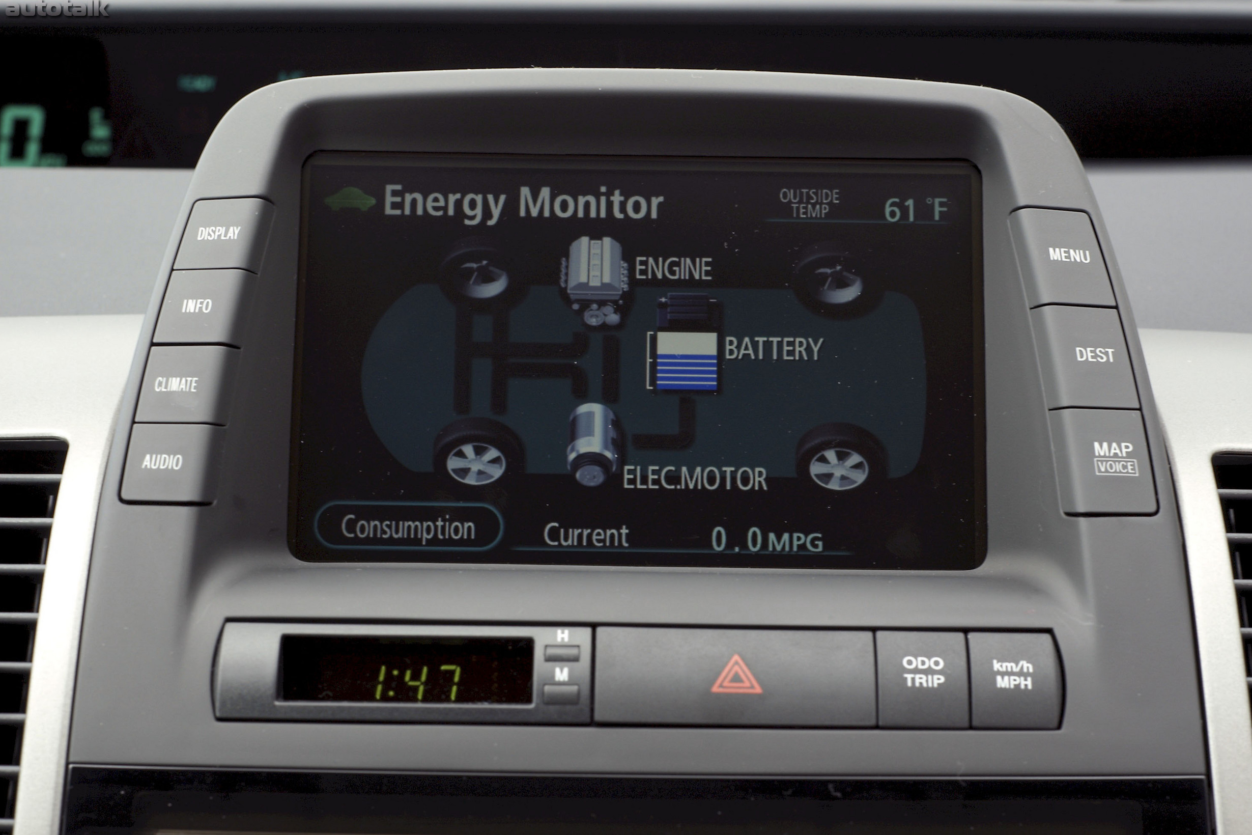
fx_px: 2643
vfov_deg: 17.9
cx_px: 632
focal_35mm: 76
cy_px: 416
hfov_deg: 26.7
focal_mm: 50
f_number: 8
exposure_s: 1/20
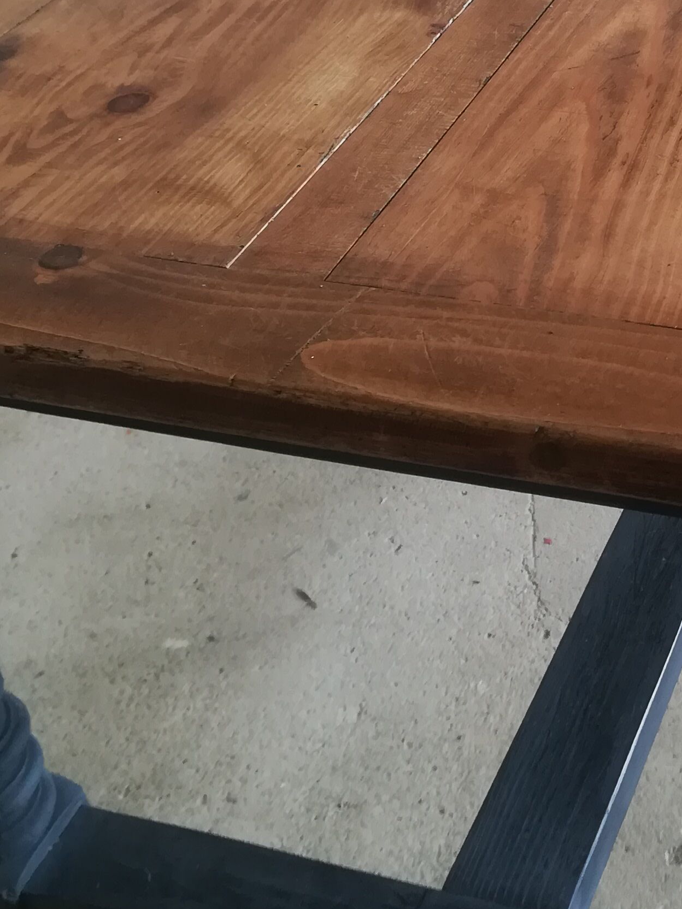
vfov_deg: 30.4
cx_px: 716
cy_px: 181
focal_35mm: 62
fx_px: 1629
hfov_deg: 22.5
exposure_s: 1/33.3
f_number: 2.2
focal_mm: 3.83
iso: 125
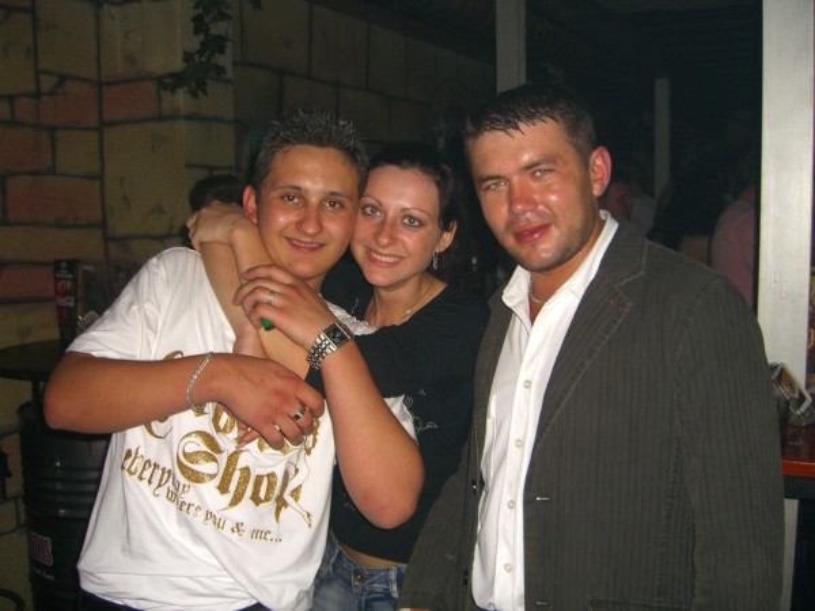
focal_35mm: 38
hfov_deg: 49.0
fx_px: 895
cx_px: 408
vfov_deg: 37.7
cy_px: 306
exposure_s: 1/60
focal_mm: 7.9
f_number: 2.8
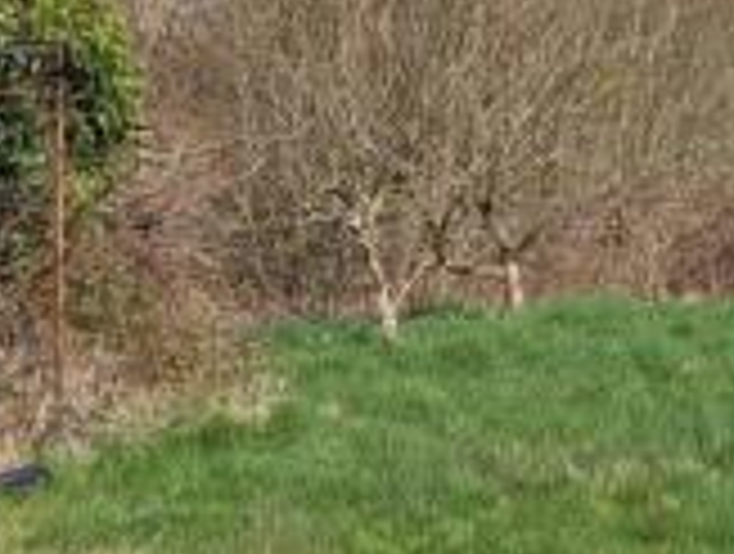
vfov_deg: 8.4
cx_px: 964
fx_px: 3698
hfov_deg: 11.1
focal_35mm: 174
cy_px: -318
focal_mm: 6.9
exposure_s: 1/1129
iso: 22
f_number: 1.68
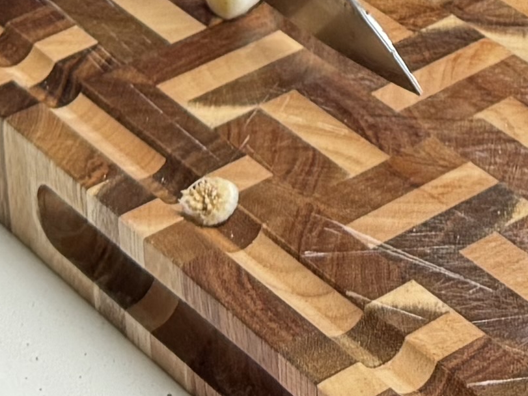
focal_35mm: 169
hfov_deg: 11.6
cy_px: -942
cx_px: 512
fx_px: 2577
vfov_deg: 7.4
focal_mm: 6.86
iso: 125
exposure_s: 1/121
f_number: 1.78
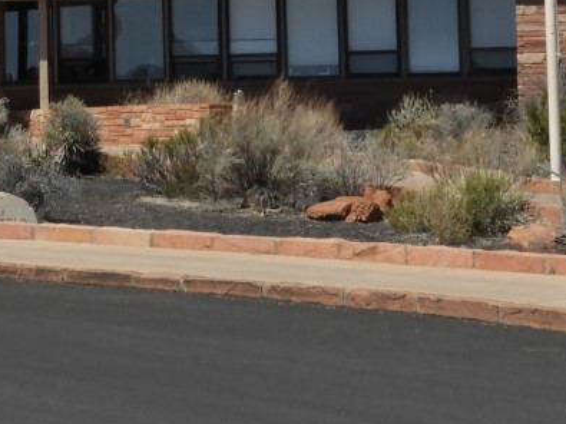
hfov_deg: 13.4
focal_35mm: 146
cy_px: -126
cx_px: 37
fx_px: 2386
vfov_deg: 10.0
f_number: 3.8
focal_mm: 7.2
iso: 100
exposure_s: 1/1600
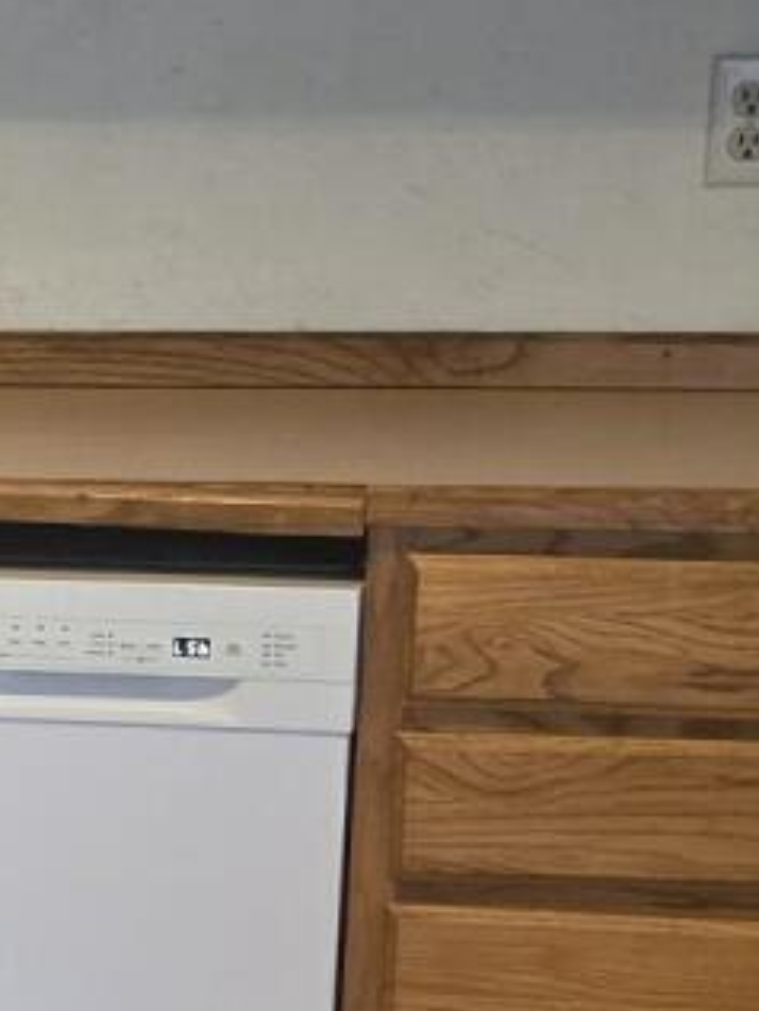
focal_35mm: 145
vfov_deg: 13.3
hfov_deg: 9.8
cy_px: 1199
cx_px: -549
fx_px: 4236
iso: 640
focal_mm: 6.3
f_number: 1.7
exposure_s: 1/120
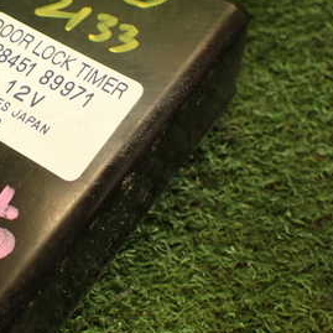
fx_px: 686
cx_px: 30
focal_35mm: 63
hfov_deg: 26.3
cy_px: 152
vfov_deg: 27.3
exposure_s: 1/50
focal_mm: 5.79
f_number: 2.4
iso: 200
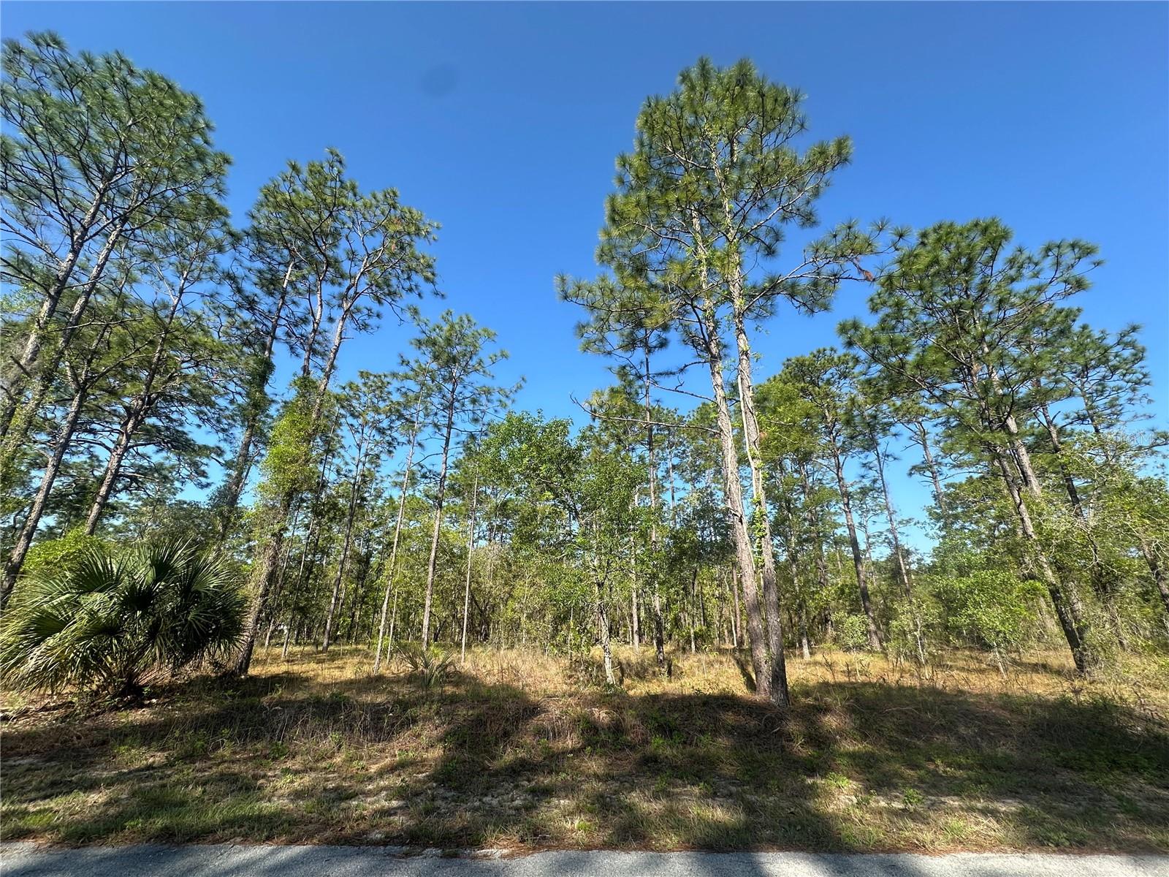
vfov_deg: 85.7
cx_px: 584
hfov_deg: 102.1
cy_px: 438
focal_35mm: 14
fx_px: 473
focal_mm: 2.22
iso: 40
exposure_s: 1/868
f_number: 2.2
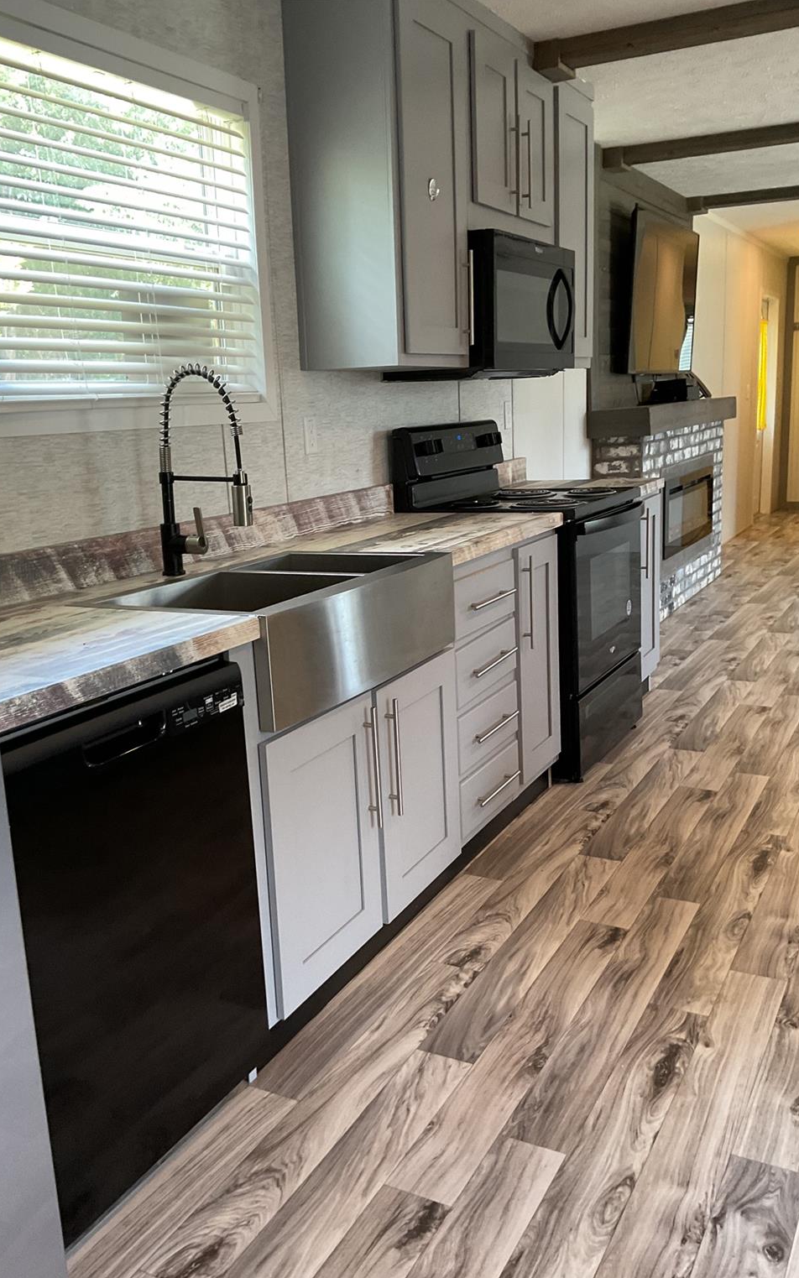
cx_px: 391
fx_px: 1080
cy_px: 641
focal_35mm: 31
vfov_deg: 61.2
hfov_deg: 40.6
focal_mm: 3
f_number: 1.8
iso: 100
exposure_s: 1/60
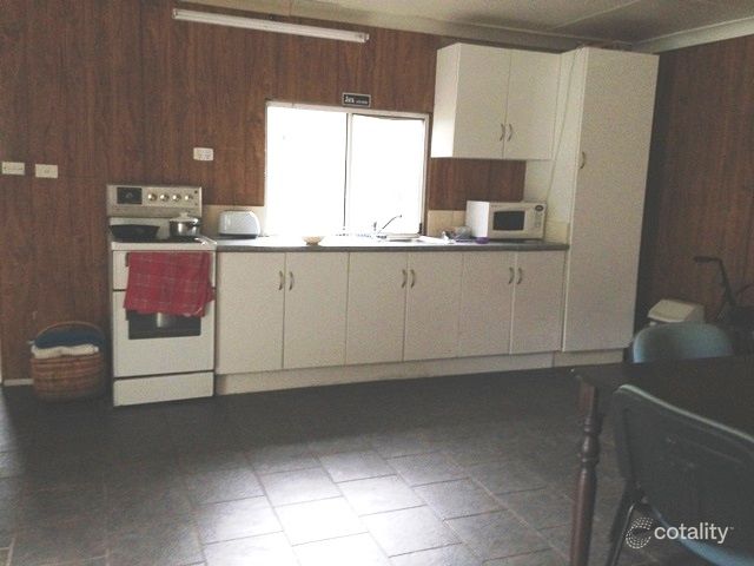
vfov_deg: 42.9
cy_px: 283
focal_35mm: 33
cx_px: 377
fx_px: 719
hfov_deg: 55.4
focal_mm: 4.12
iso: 320
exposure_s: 1/20
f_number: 2.4
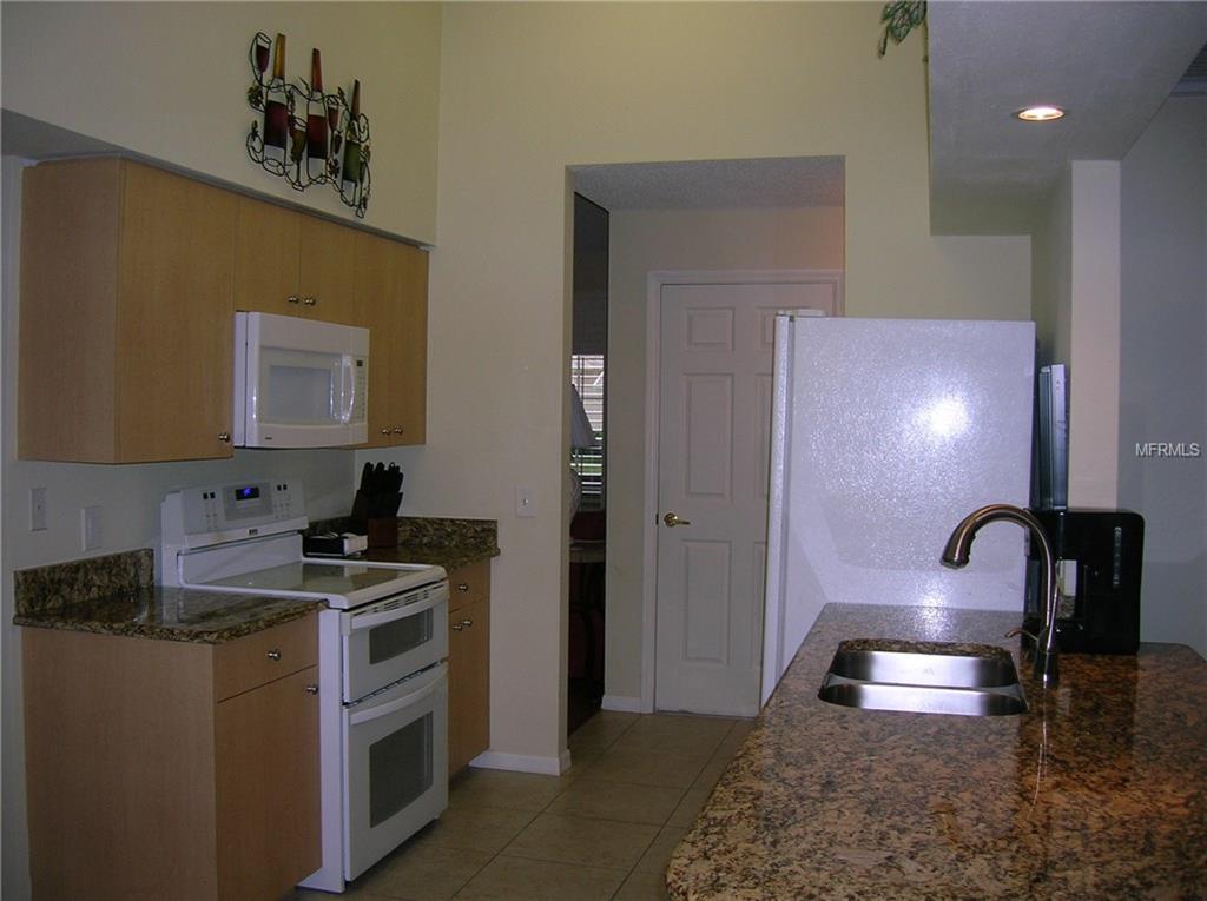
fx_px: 1184
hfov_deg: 54.0
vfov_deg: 41.7
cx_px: 604
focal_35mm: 34
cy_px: 450
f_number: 2.9
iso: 56
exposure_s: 1/60.1
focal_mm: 5.7
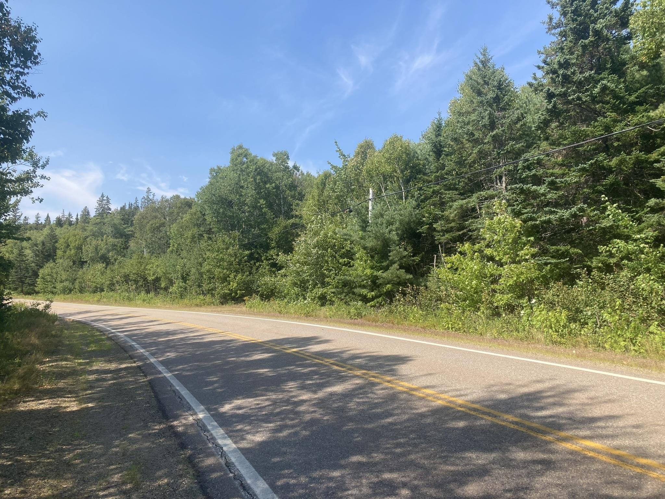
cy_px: 250
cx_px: 332
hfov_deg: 63.4
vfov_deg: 49.7
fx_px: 538
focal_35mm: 28
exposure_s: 1/1333
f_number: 1.8
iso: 20
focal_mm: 3.99
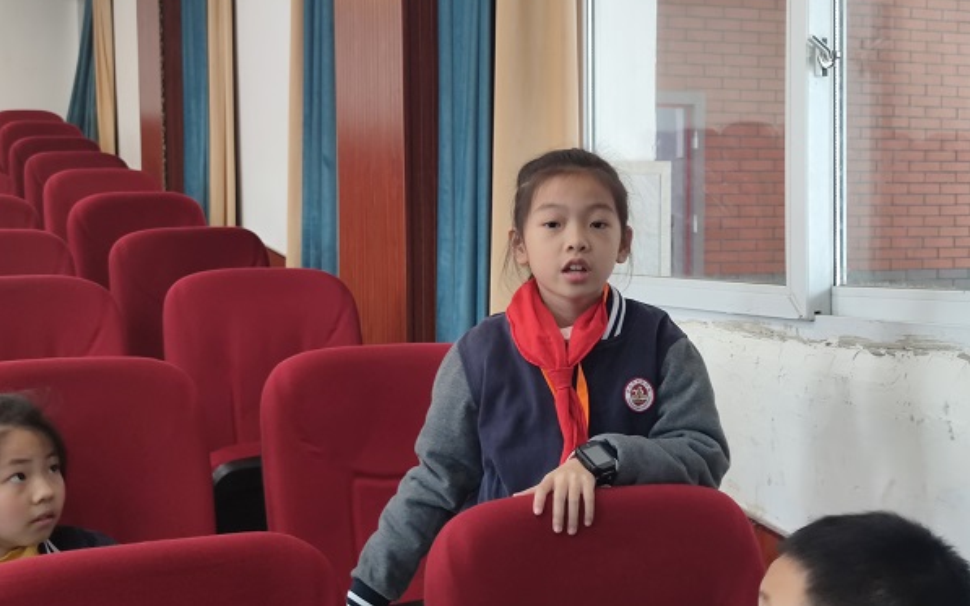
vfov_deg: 26.3
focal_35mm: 49
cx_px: 486
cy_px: 292
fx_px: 1295
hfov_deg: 41.1
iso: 392
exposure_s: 1/50
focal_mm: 6.72
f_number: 1.69
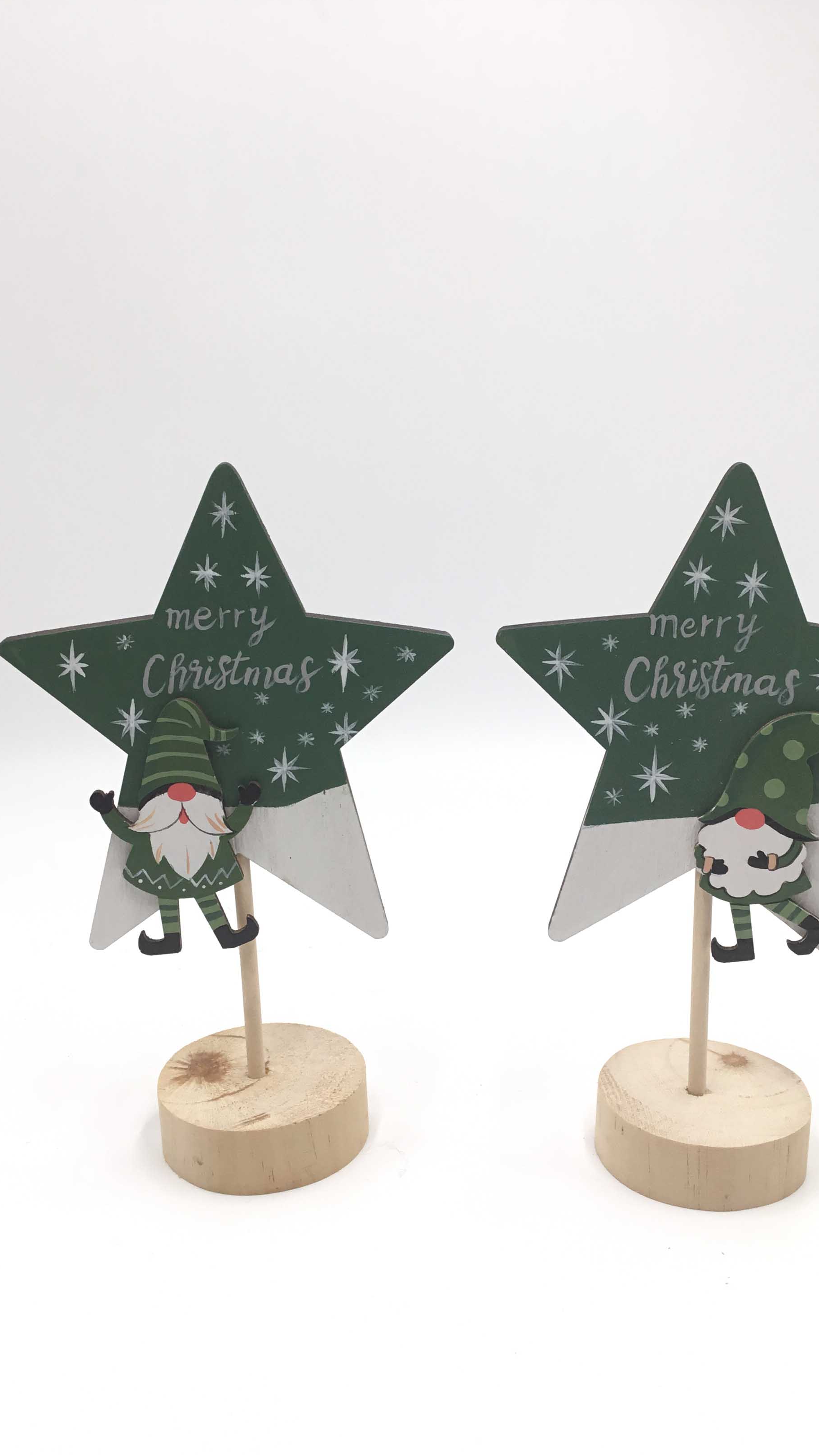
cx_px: 446
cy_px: 730
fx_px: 1312
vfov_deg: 58.0
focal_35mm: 34
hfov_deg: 34.6
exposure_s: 1/141
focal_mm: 3.3
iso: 25
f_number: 2.4
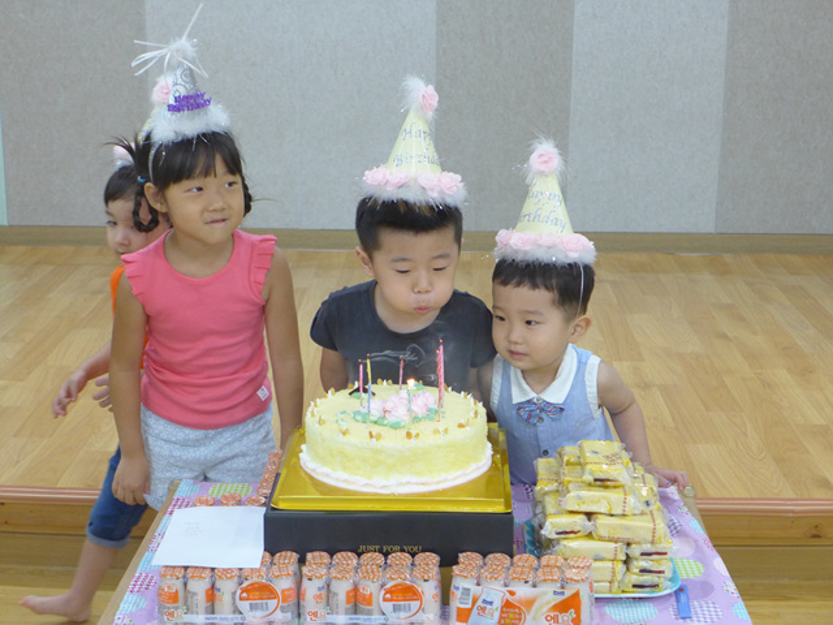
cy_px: 312
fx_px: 1444
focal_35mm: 60
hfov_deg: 32.2
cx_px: 416
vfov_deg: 24.4
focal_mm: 11.8
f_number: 2
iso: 500
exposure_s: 1/200
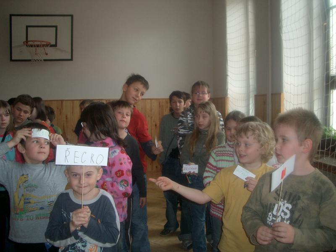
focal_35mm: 35
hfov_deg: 52.6
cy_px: 126
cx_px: 168
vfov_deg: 40.7
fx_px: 340
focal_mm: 5.8
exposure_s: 1/40
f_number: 2.6
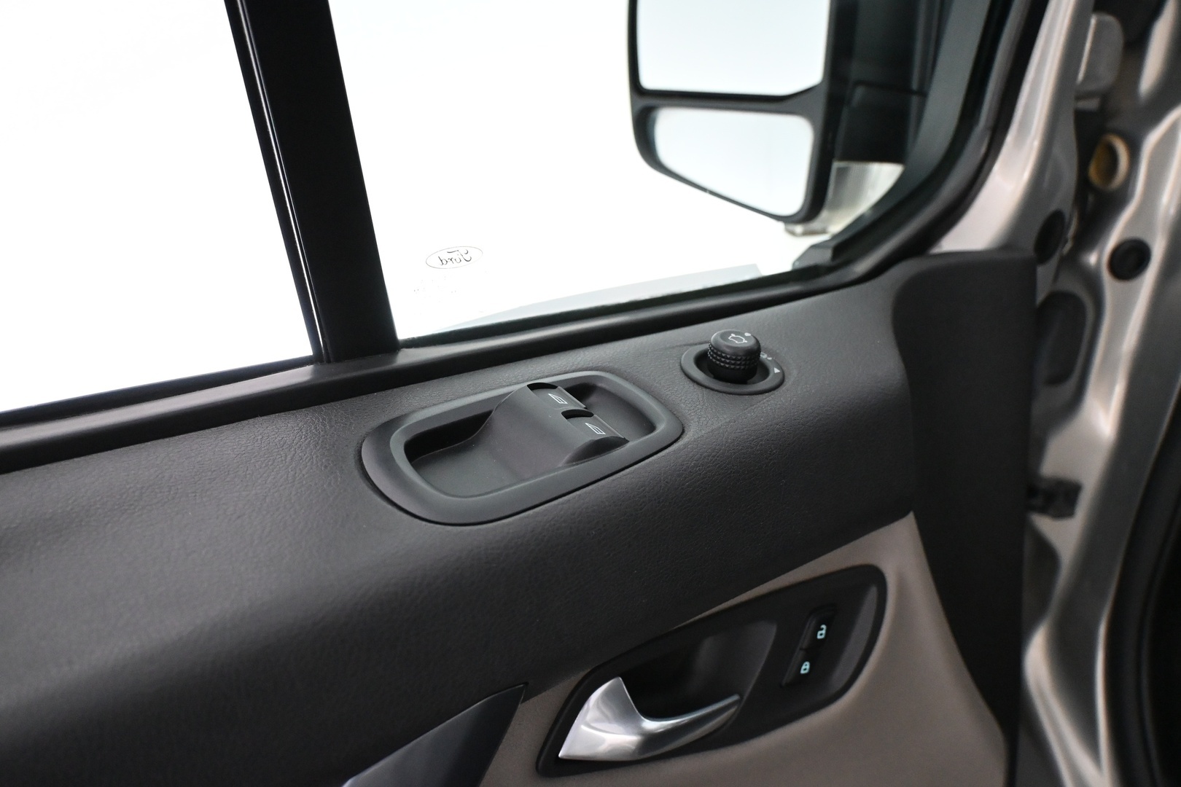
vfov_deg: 42.6
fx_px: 1009
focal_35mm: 31
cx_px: 590
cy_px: 394
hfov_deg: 60.7
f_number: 3.8
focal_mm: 20.5
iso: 4000
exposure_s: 1/60
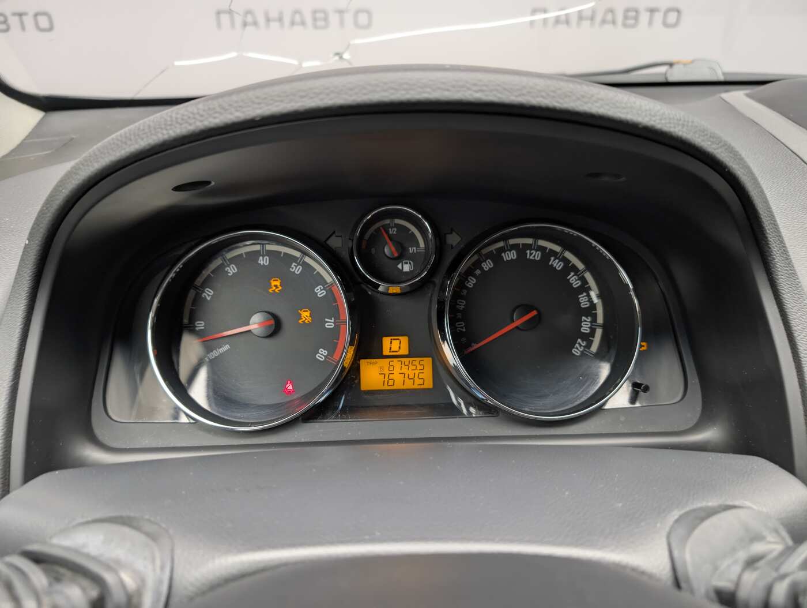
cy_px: 304
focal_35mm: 24
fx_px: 560
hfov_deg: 71.5
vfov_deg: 56.9
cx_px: 404
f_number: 1.68
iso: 143
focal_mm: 6.9
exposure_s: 1/71.8
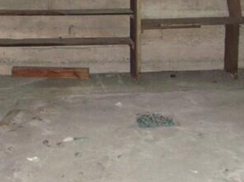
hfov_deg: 33.2
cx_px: 112
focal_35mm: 58
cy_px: -12
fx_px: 408
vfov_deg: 23.8
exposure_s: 1/34
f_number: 3
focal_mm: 4.9
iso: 640
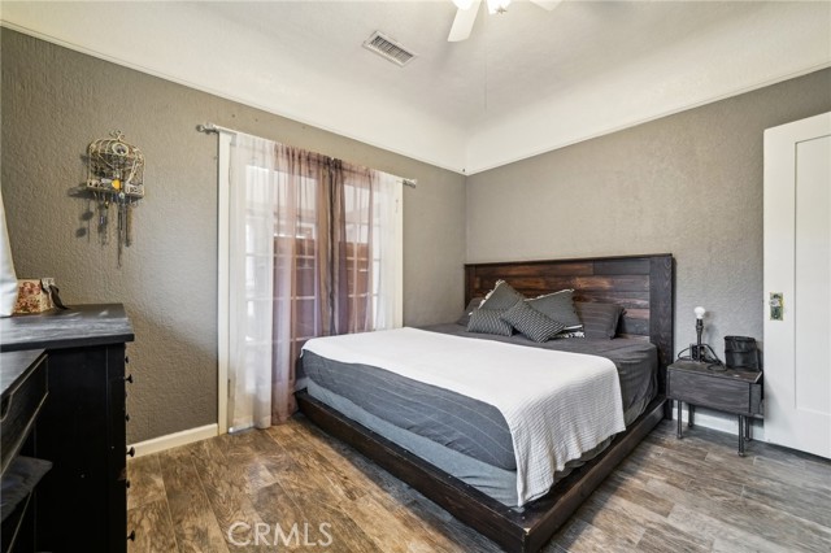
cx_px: 416
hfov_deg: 104.3
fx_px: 323
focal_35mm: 14
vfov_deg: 81.1
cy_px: 276
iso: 400
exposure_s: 1/3.33
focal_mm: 14
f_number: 7.1
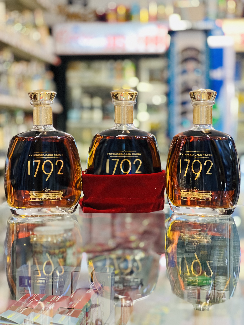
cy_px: 162
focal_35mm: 77
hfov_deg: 19.1
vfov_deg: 25.3
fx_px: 724
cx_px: 122
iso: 320
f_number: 2.8
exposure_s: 1/40
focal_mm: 9
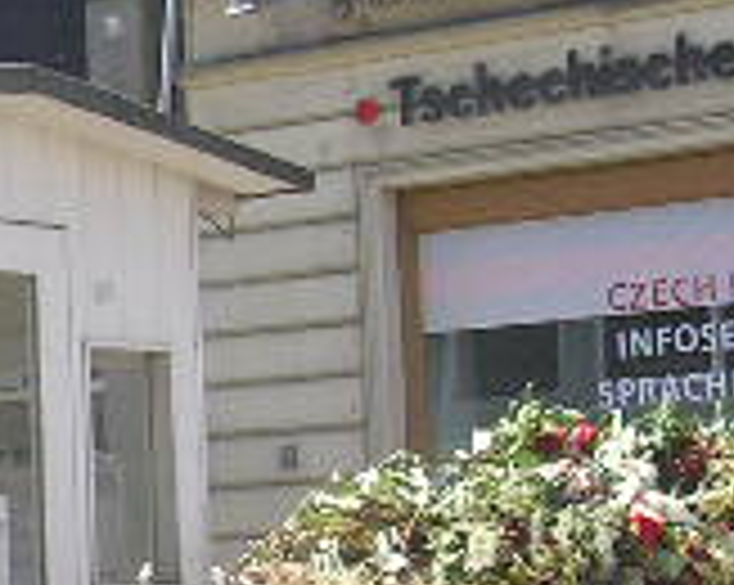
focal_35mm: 146
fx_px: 3168
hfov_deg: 12.5
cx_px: -378
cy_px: 450
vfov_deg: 10.5
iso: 50
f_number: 2.8
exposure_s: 1/360
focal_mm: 5.8
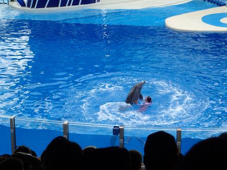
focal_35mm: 100
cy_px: 85
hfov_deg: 19.6
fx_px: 656
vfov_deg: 14.8
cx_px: 114
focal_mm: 18
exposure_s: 1/500
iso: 320
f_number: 4.9
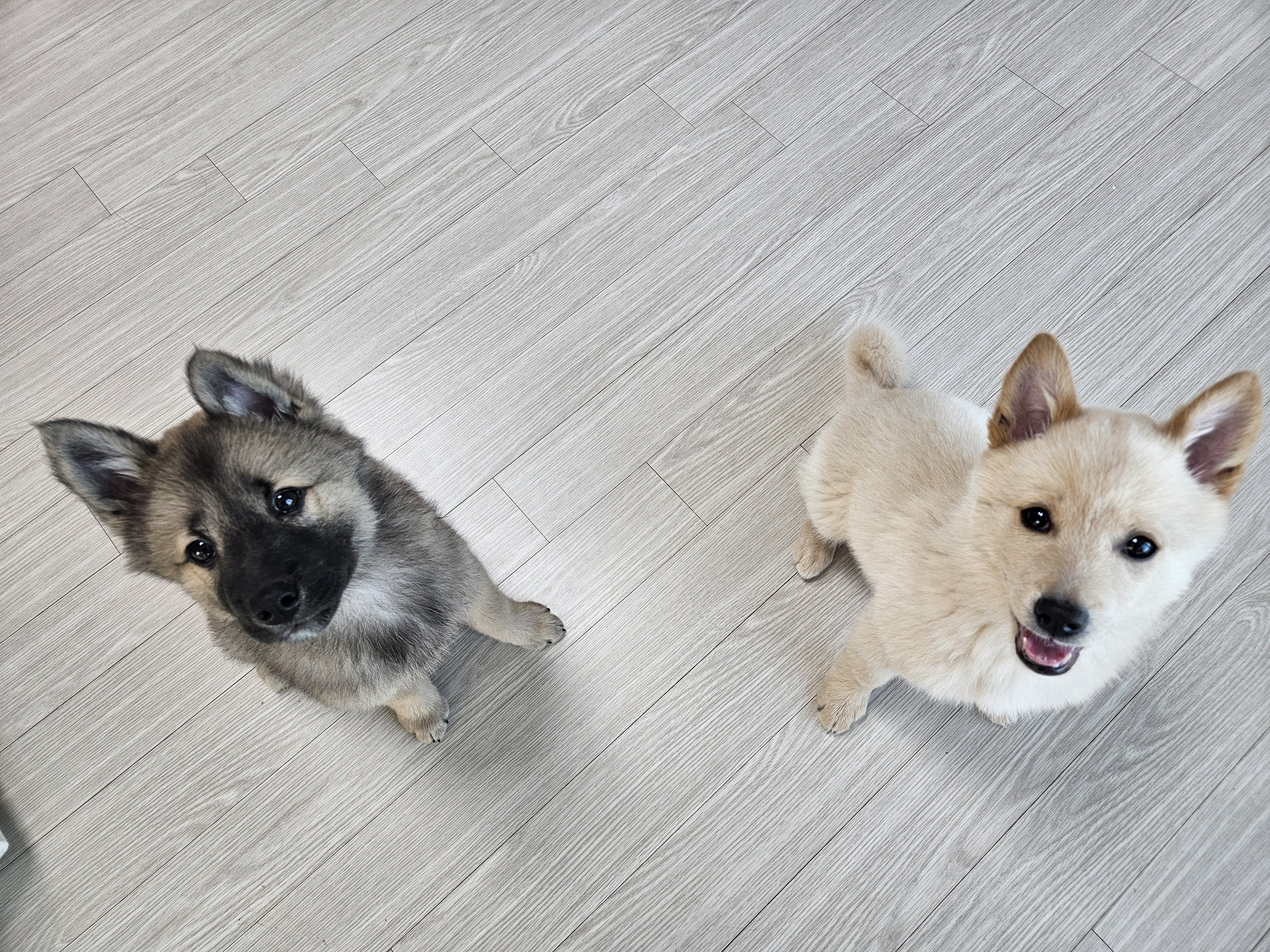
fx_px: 844
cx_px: 635
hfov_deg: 73.9
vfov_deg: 58.9
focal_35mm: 23
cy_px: 476
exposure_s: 1/180
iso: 100
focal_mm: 5.4
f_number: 1.8
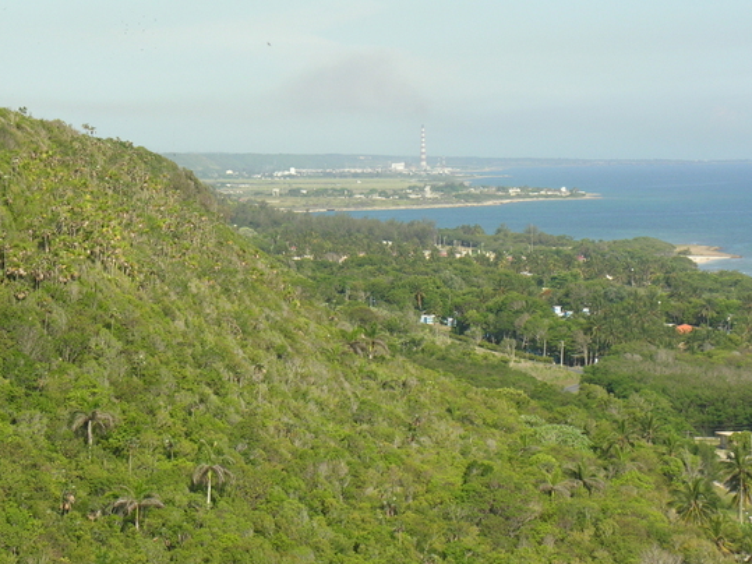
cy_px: 262
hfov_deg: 12.0
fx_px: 3584
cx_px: 292
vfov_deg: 9.0
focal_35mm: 165
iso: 100
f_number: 7.6
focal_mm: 32.4
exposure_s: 1/232
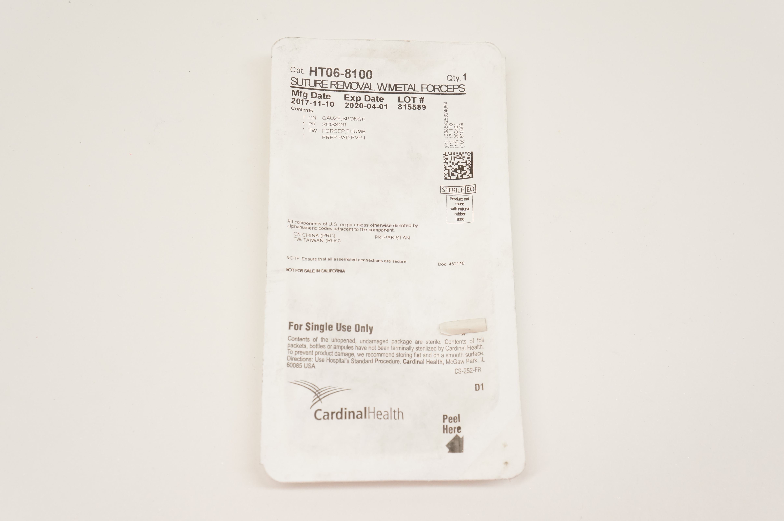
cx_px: 392
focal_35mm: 46
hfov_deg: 42.8
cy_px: 265
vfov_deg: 29.2
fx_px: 1001
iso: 800
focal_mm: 30
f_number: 7.1
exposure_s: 1/125
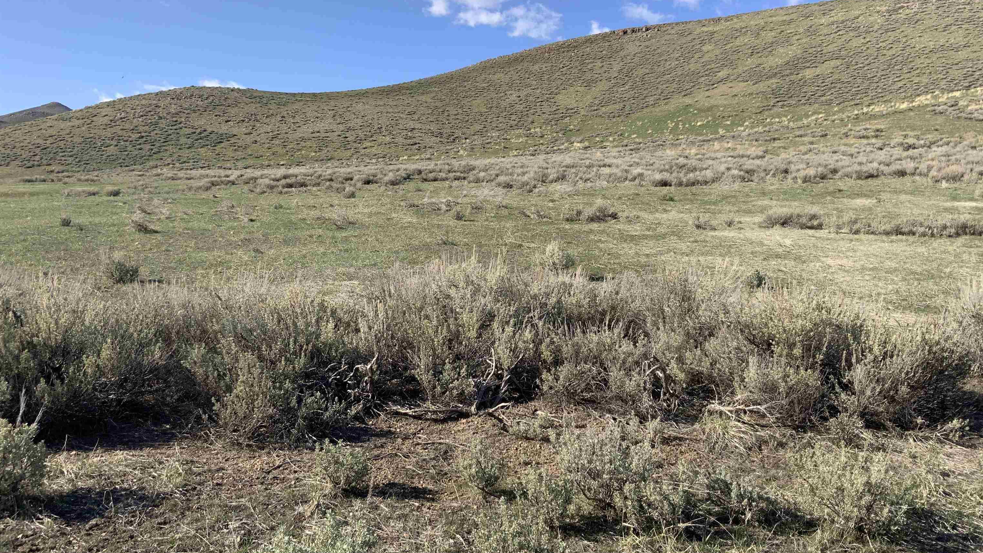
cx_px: 497
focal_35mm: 32
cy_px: 246
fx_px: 834
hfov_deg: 61.0
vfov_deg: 36.6
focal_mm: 3
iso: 16
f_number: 1.8
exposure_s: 1/1451
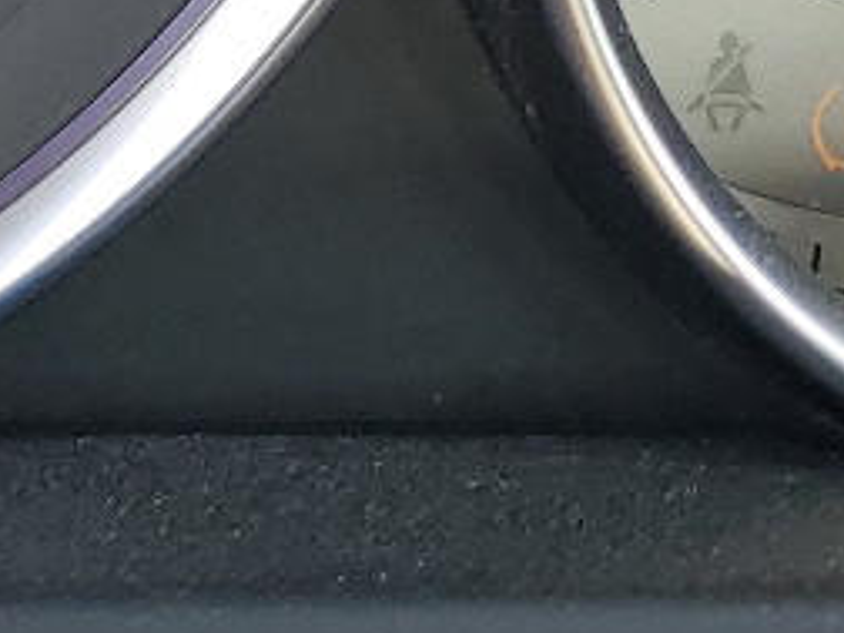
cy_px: -687
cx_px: -975
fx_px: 4023
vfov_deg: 8.5
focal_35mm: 165
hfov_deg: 10.7
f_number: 1.5
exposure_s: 1/141
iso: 50
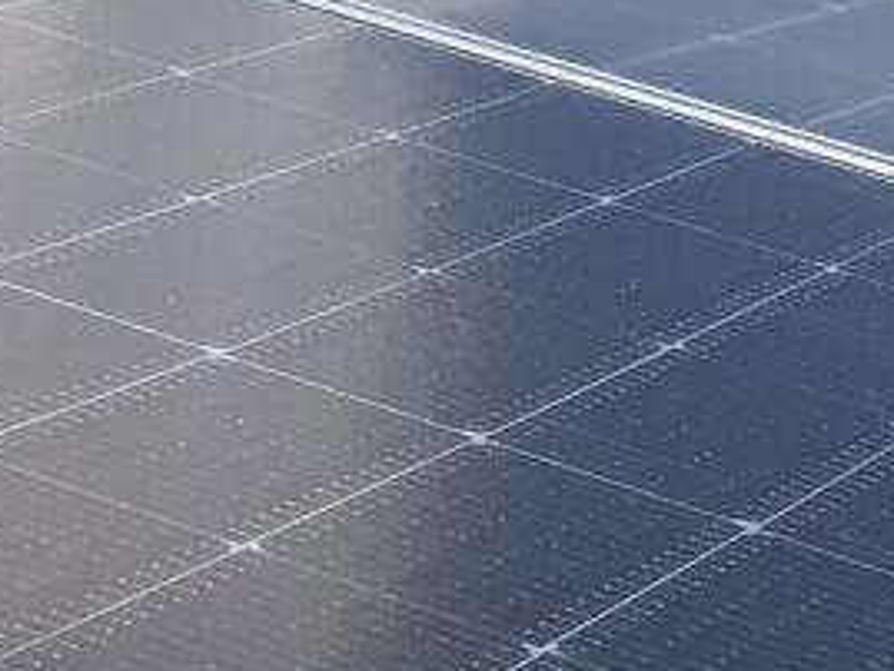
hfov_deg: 9.9
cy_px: -143
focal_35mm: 198
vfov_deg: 7.4
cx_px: 83
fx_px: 5116
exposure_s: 1/872
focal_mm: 6
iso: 16
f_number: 2.4
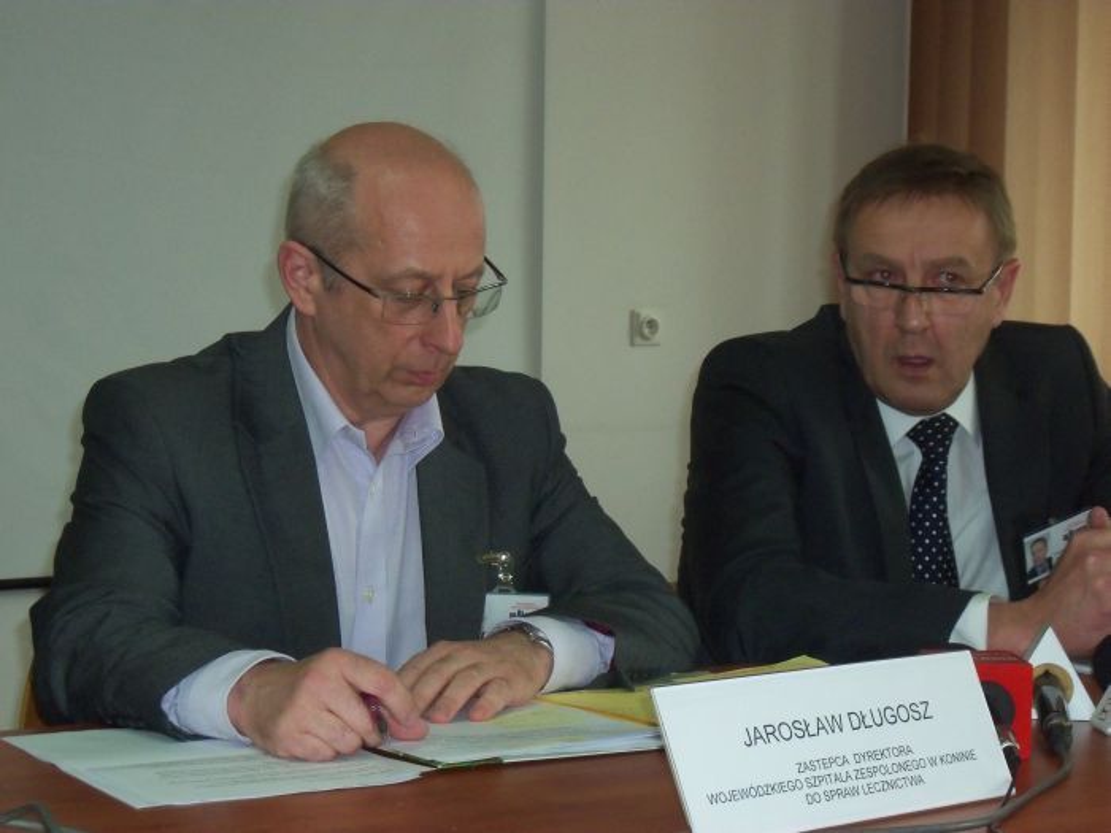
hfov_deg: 23.8
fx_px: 2632
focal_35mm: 82
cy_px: 416
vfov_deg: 18.0
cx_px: 556
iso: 250
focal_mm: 13.7
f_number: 4.6
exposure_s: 1/80
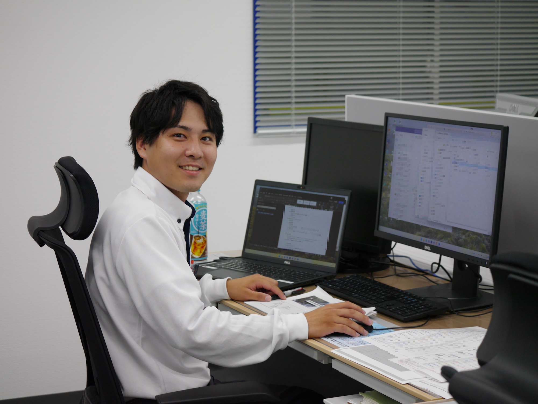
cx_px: 269
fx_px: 1399
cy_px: 202
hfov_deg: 21.8
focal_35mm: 90
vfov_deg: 16.4
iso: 500
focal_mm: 45
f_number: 4
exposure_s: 1/100
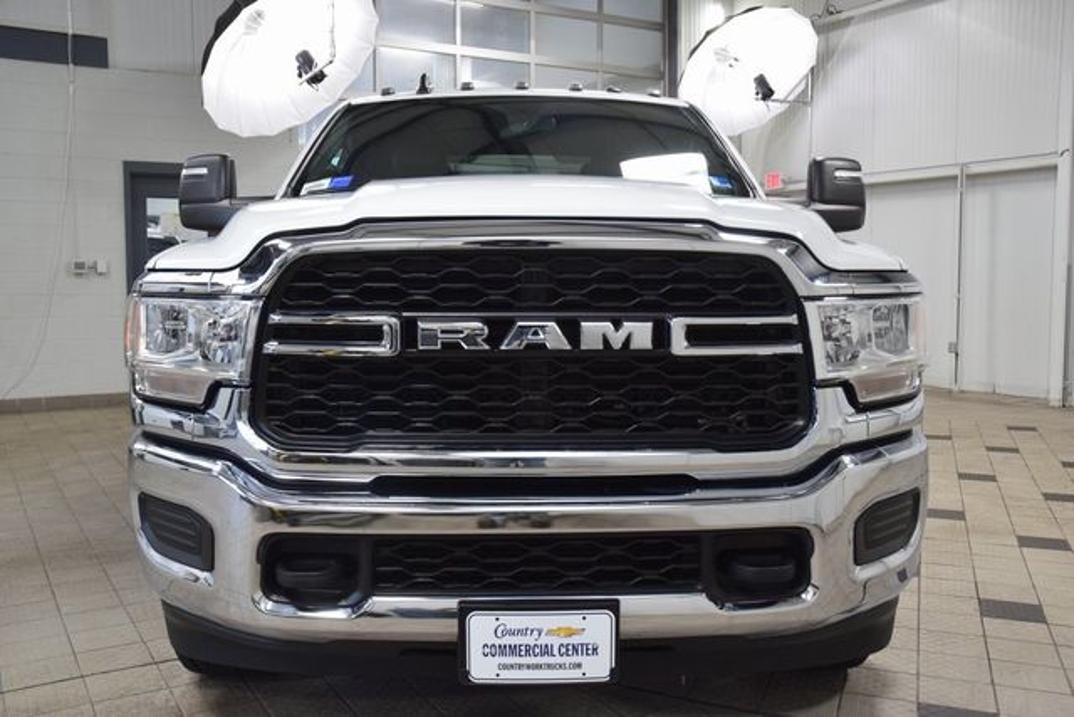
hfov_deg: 57.2
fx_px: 985
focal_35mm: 33
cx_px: 537
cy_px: 358
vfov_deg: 40.0
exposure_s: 1/60
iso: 1600
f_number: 6.3
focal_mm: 22
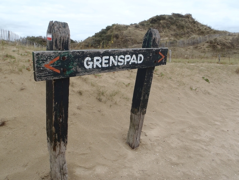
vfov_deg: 49.7
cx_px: 120
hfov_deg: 63.4
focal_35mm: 28
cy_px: 90
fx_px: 193
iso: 80
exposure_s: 1/200
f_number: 4.5
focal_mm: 5
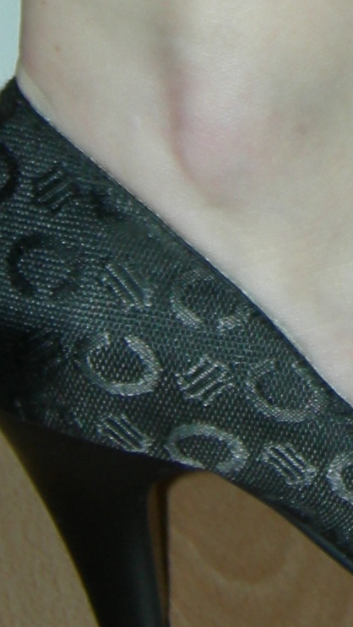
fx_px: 3161
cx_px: 483
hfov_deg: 6.3
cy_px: -295
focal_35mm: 190
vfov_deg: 10.9
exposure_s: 1/60.1
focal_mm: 10.4
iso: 64
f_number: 3.1
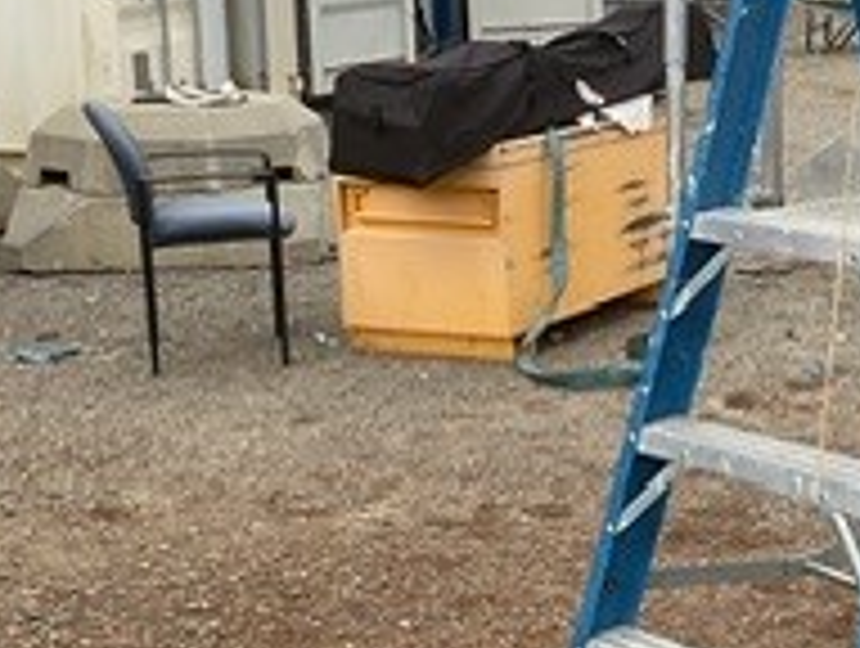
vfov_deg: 15.3
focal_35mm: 97
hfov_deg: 19.1
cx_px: 1018
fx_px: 2414
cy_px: 306
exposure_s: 1/1279
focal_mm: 3
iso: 16
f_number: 1.8
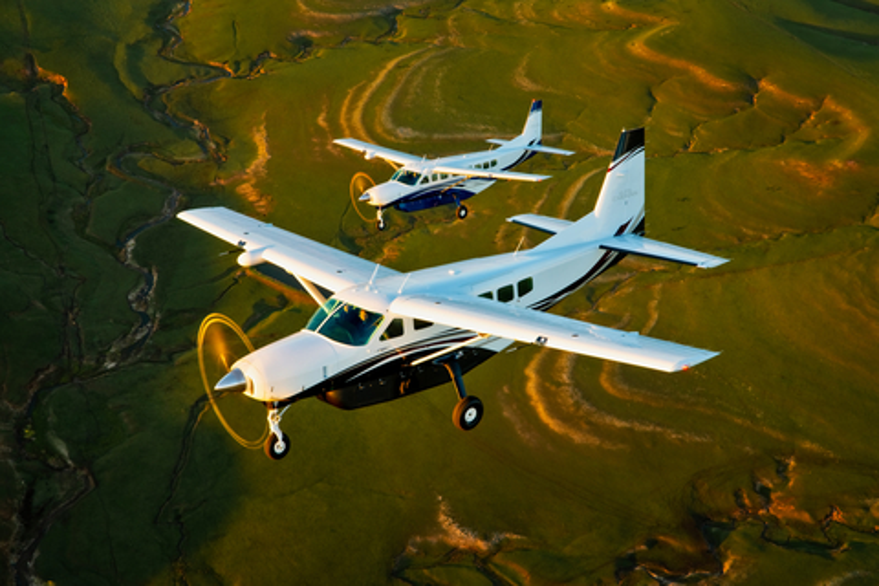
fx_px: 1709
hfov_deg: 28.8
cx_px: 440
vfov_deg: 19.5
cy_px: 293
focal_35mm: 70
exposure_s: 1/60
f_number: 8
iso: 160
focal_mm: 70
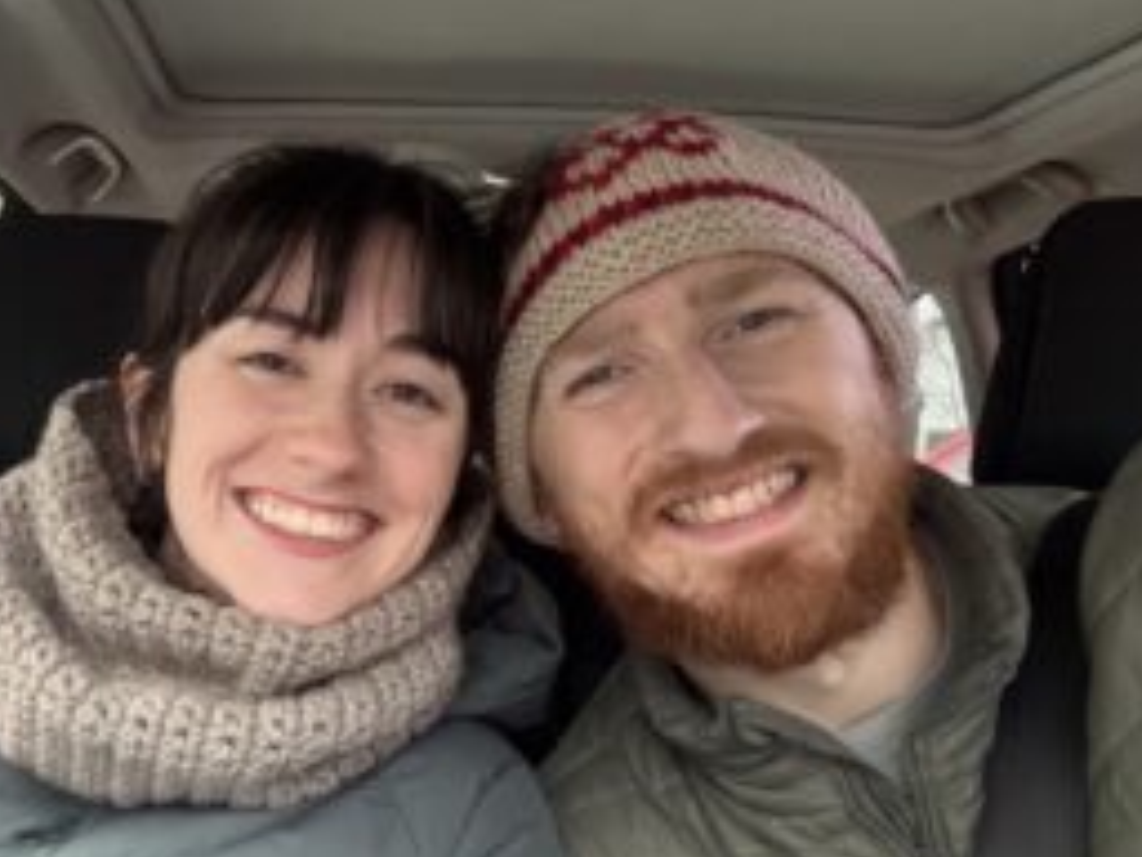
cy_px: 513
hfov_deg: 50.0
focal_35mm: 36
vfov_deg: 39.5
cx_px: 343
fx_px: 1188
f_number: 1.9
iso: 320
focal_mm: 2.69
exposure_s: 1/40
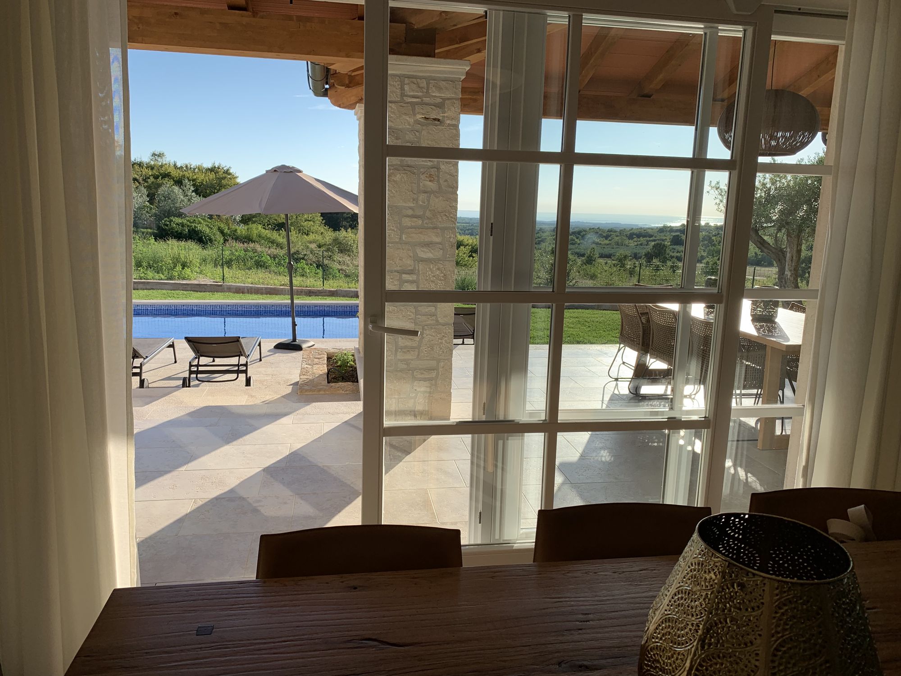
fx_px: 677
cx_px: 450
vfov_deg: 53.1
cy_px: 338
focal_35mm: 26
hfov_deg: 67.3
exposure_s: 1/1282
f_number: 1.8
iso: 25
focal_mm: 4.25
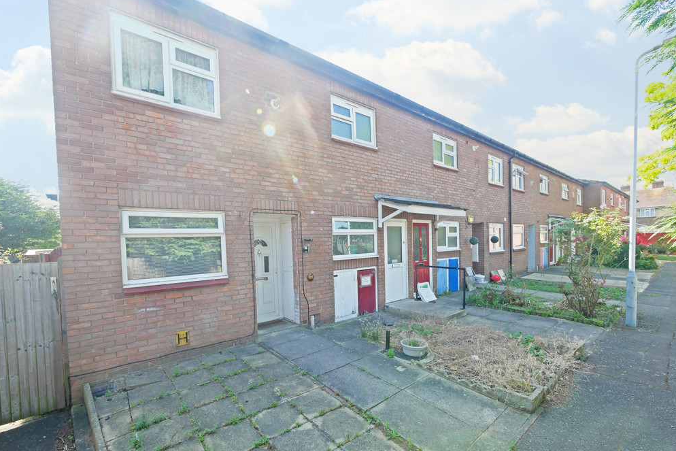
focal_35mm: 15
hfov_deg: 100.4
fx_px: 282
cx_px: 335
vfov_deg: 77.0
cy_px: 255
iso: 200
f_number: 5
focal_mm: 7
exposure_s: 1/200
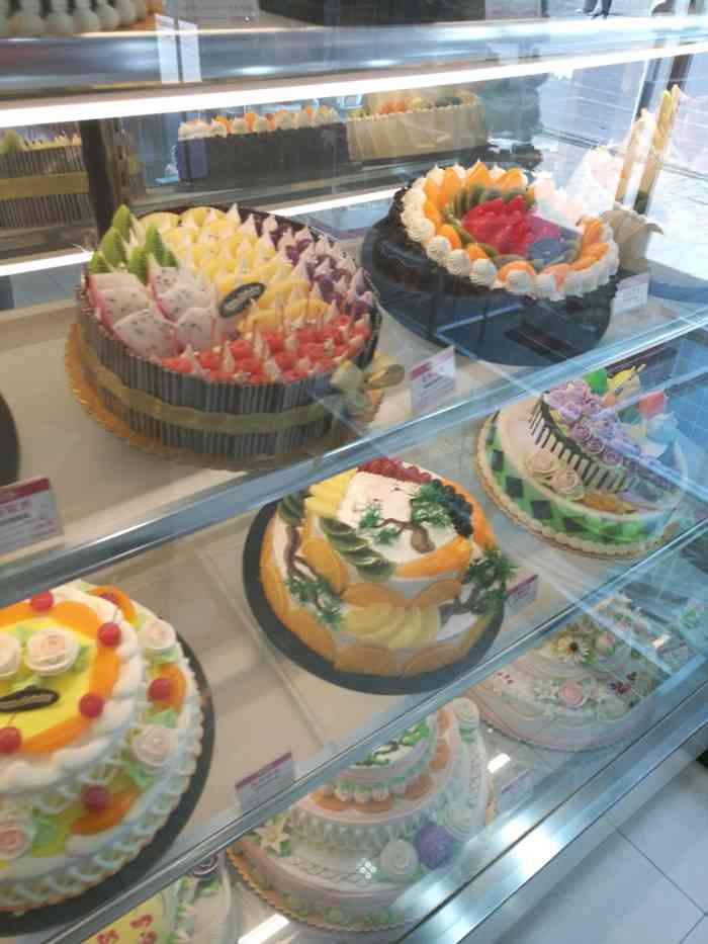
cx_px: 354
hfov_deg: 51.4
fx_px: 736
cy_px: 472
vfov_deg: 65.3
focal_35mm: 27
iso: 80
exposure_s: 1/100
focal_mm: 4.5
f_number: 2.2
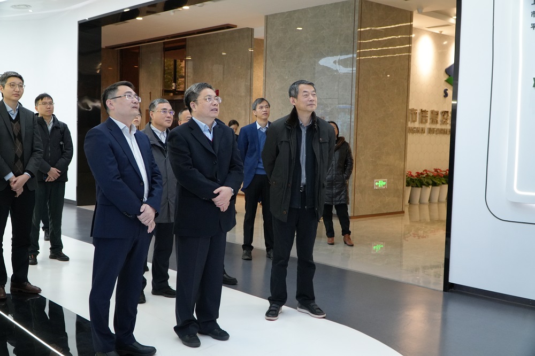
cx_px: 268
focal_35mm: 36
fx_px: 535
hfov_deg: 53.1
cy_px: 178
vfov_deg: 36.8
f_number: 4
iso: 1600
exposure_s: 1/160
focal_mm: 24
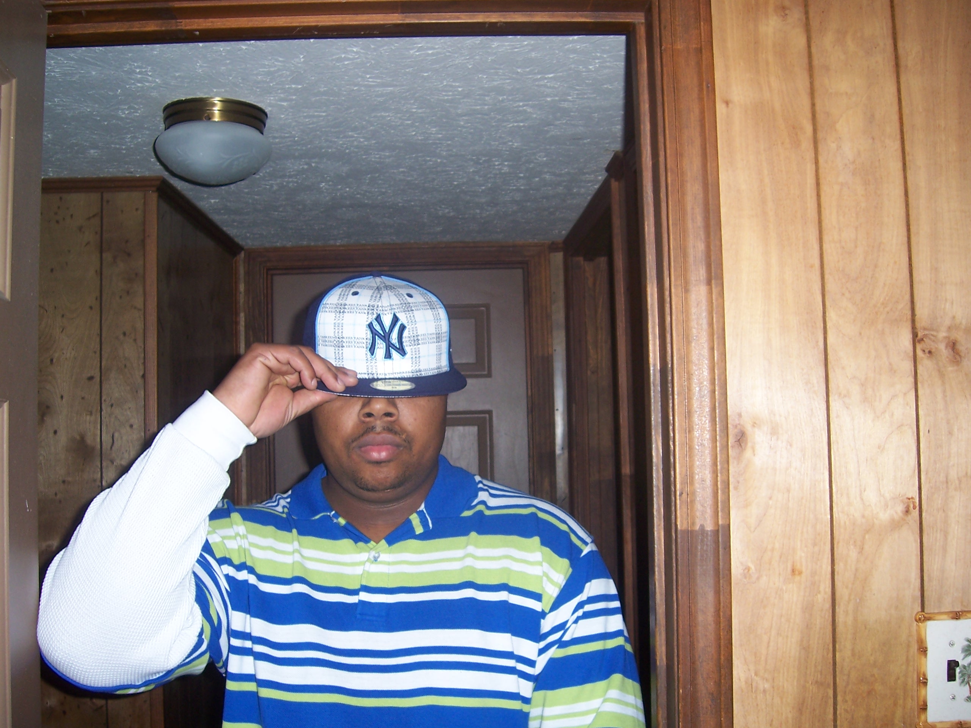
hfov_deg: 51.4
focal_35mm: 36
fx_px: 1010
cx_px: 486
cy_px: 364
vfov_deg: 39.7
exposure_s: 1/60
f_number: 3
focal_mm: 6
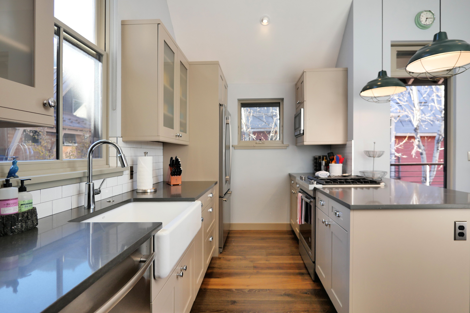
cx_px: 235
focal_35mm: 18
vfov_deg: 67.4
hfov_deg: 90.0
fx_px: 235
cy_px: 156
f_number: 2
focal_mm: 9
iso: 800
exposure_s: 1/125
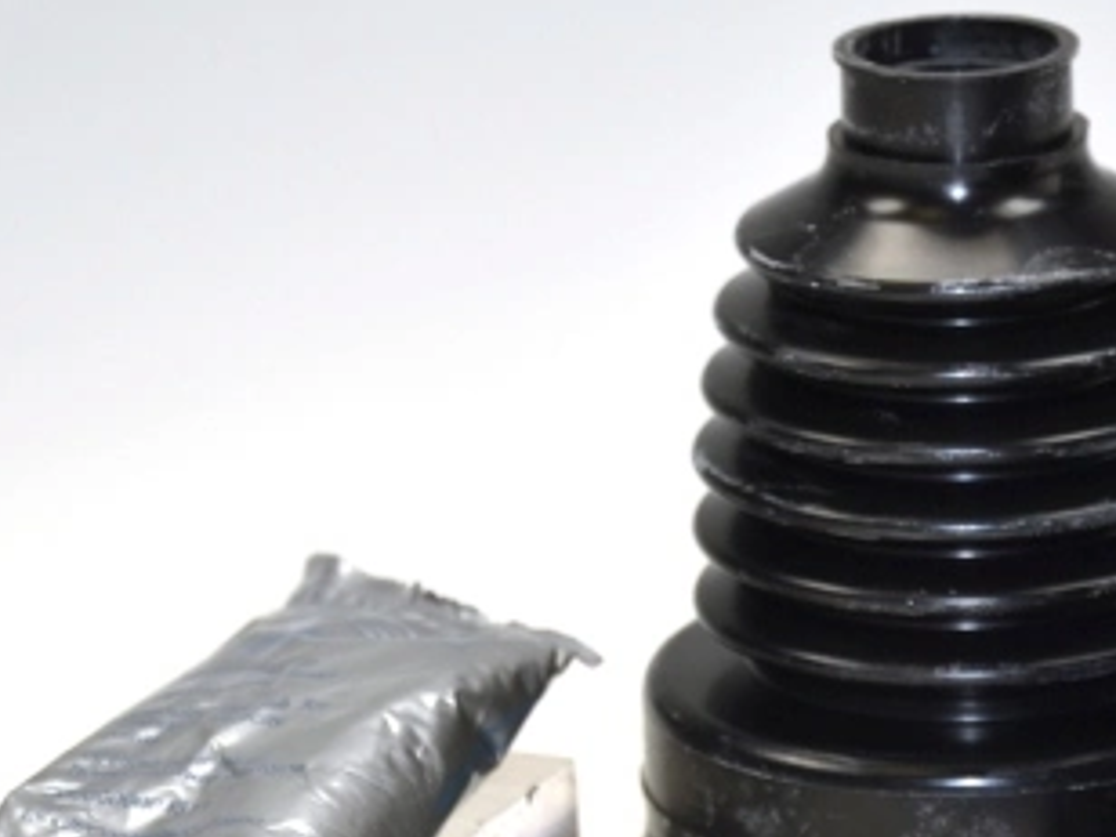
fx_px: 6287
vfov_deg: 7.6
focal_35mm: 195
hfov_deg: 10.1
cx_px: 861
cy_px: 703
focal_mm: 70
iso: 100
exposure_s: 1/200
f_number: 5.3
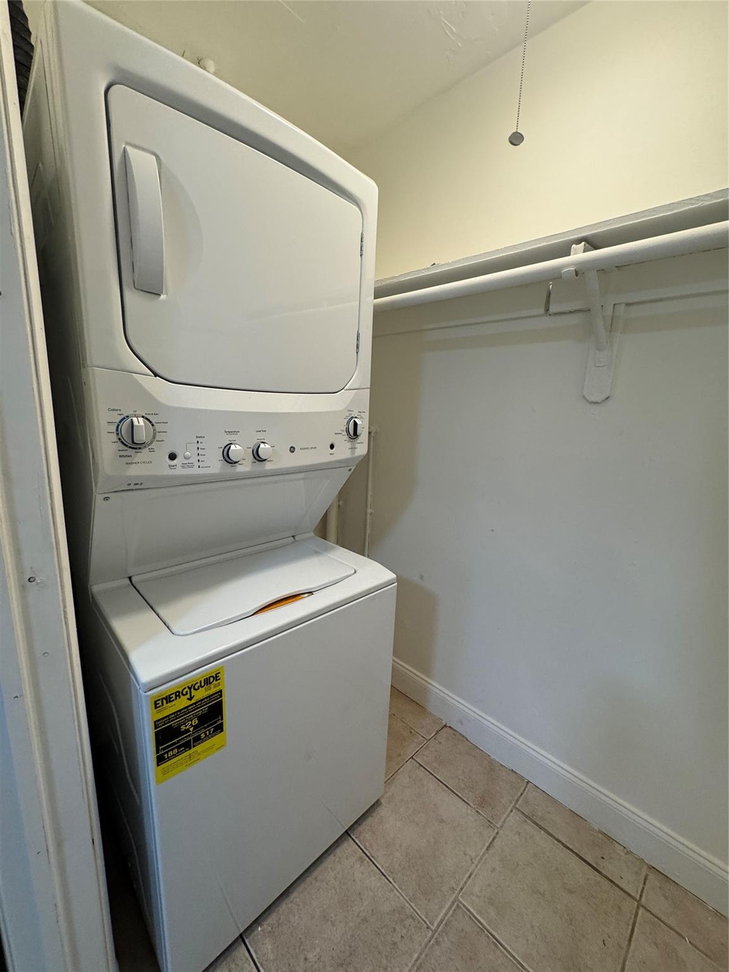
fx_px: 393
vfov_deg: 102.1
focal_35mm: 14
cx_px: 364
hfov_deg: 85.7
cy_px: 486
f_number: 2.2
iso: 250
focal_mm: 2.22
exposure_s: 1/120
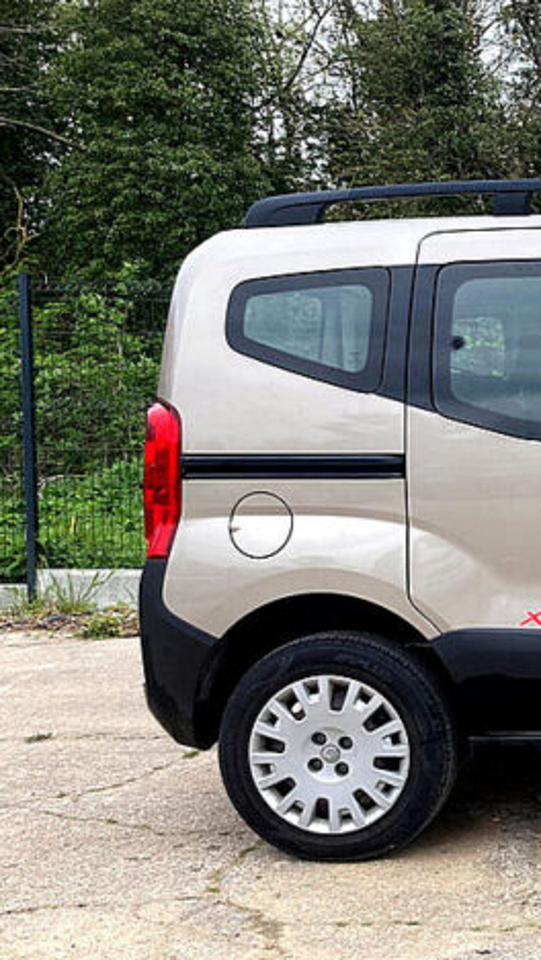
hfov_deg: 20.2
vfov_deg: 39.8
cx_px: 785
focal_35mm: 52
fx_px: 1325
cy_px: 524
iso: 20
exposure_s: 1/245
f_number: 1.8
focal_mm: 3.99
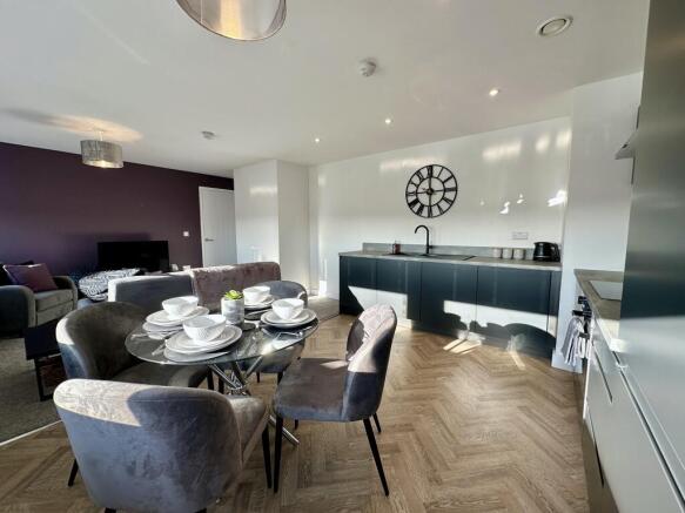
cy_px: 256
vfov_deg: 85.7
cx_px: 342
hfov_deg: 102.1
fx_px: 277
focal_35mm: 14
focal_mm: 2.22
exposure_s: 1/189
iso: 40
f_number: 2.2
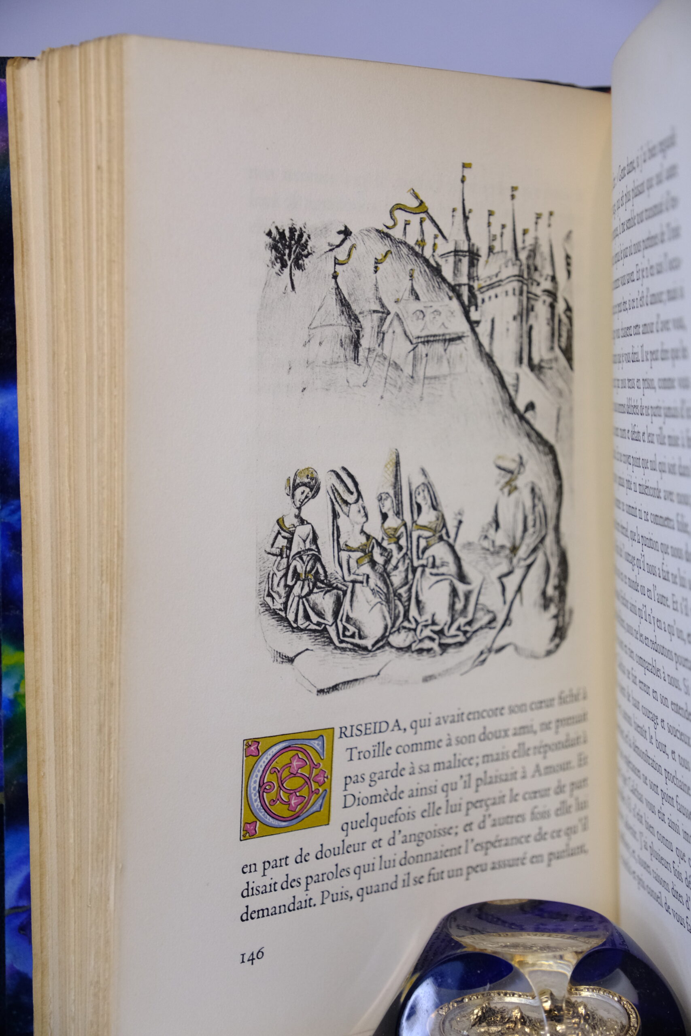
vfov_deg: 38.2
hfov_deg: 26.0
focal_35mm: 52
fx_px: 1497
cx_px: 346
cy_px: 518
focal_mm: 34.5
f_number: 4
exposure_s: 1/100
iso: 2000
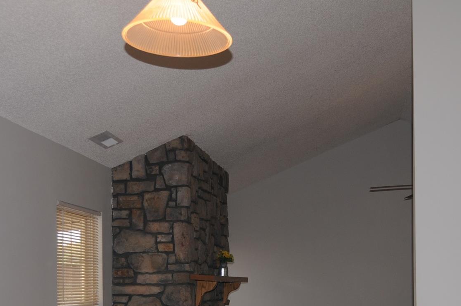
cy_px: 273
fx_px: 600
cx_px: 278
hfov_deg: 41.8
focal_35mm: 47
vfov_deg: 27.6
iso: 200
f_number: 4
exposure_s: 1/125
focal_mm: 17
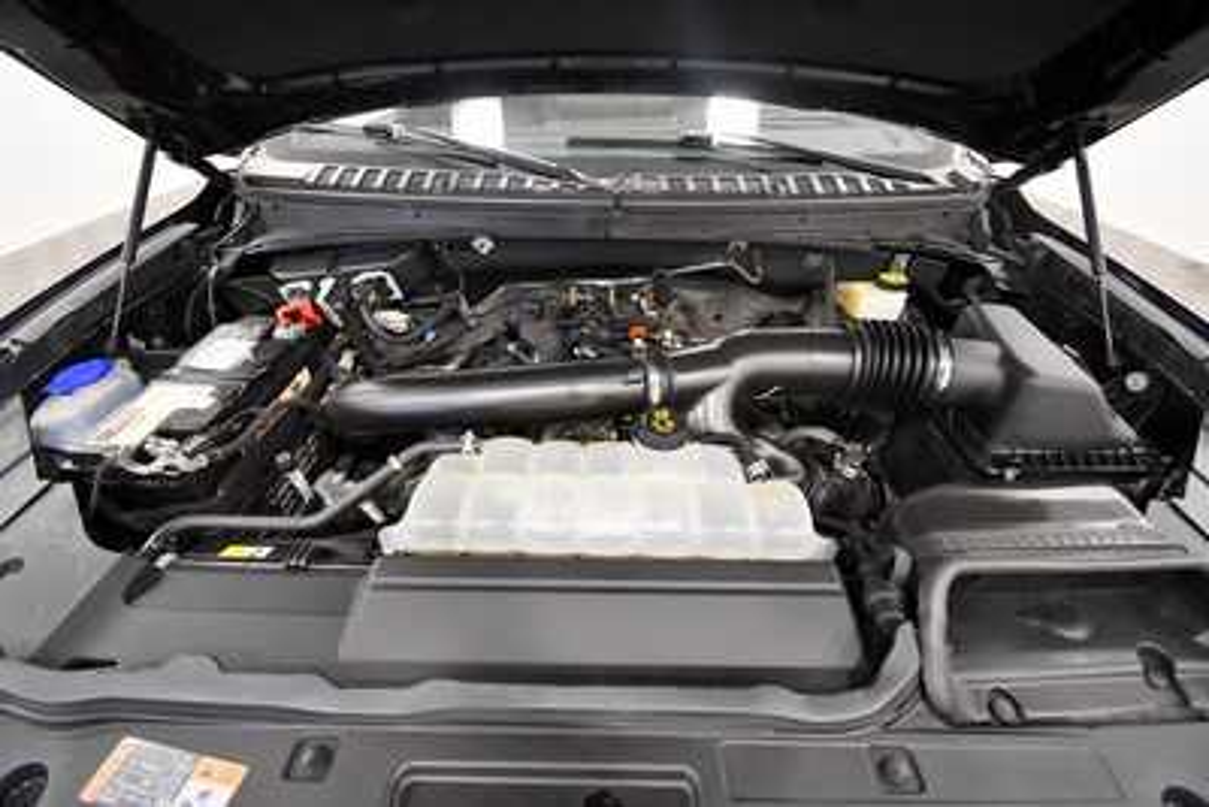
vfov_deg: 77.4
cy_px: 404
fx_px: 504
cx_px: 604
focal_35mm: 15
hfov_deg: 100.4
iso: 1800
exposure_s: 1/125
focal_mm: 10
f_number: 4.5
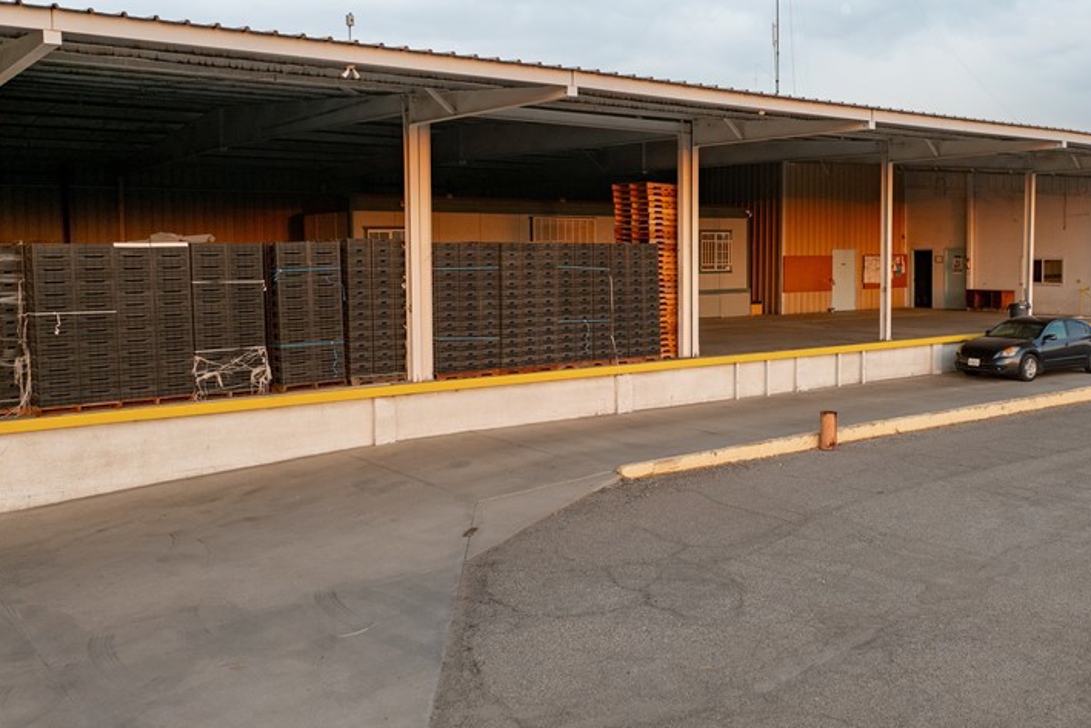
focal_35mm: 36
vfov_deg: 36.9
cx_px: 671
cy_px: 334
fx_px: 1091
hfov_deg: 52.6
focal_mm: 12.29
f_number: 2.8
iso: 210
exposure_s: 1/240
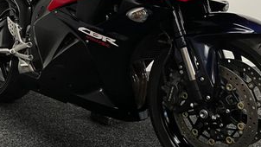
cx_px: 118
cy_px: 20
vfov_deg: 19.7
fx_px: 415
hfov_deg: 34.9
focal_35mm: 60
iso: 100
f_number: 1.6
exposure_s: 1/50
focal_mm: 5.1
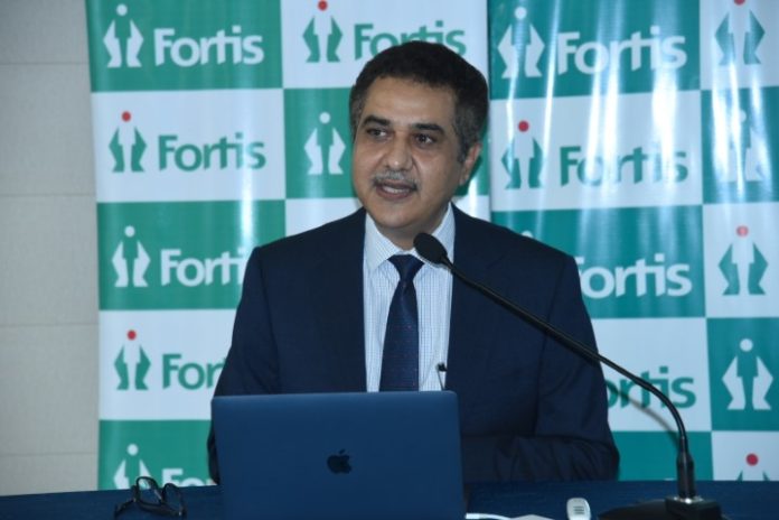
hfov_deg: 18.6
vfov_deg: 12.5
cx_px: 390
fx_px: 2380
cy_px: 260
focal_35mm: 110
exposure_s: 1/125
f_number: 5.6
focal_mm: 110
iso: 2000
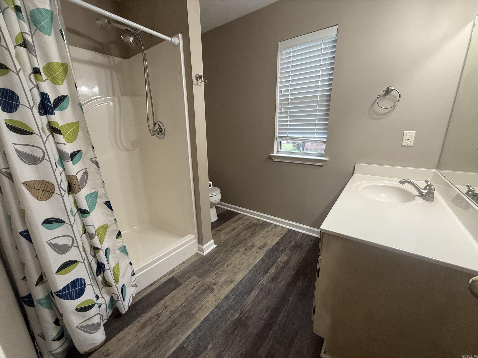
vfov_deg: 85.7
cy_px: 179
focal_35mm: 14
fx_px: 193
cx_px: 239
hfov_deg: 102.1
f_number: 2.2
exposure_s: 1/60
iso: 200
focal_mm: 2.22
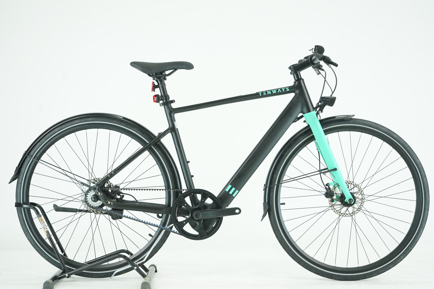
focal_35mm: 61
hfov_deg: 32.9
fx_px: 735
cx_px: 217
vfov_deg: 22.3
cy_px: 144
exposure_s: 1/200
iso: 2500
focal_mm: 61
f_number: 5.6
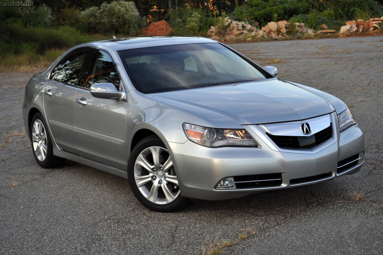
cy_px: 128
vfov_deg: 19.7
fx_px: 733
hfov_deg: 29.3
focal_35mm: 69
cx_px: 192
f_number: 5.6
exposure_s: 1/125
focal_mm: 46
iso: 320
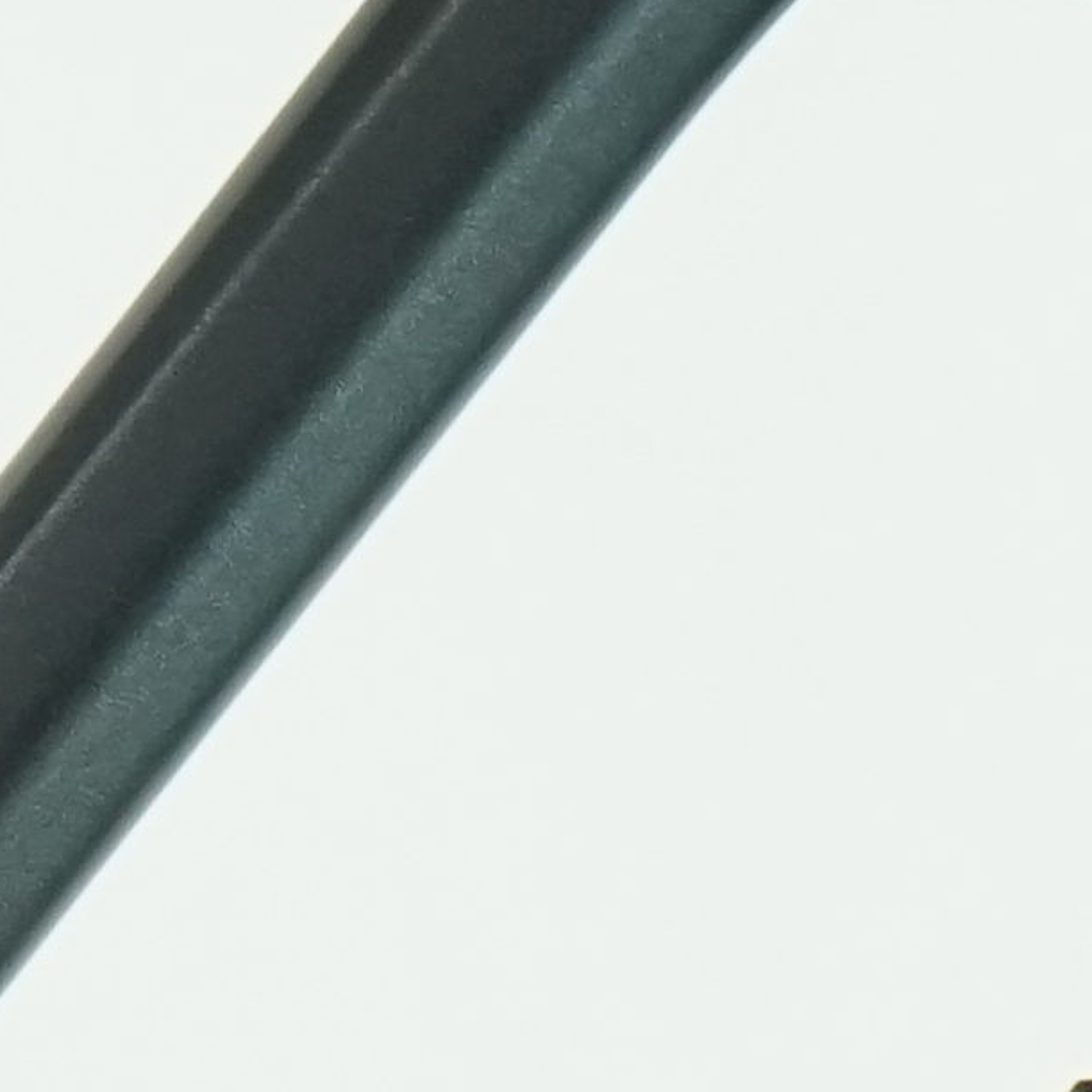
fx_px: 16382
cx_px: -581
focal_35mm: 459
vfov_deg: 3.8
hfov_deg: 3.8
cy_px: 1192
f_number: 5.6
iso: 1600
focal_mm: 55
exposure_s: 1/200
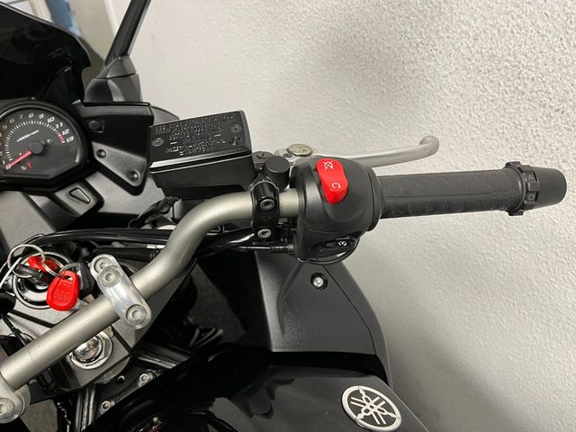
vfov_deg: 53.1
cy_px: 216
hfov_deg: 67.3
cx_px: 288
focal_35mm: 26
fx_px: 433
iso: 100
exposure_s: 1/50
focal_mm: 5.1
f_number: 1.6
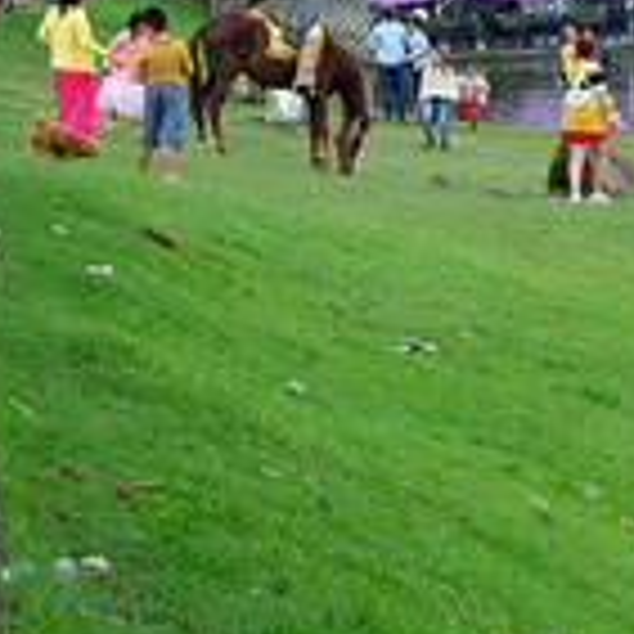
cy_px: 31
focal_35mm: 211
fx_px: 4372
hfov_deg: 8.3
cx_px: 594
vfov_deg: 8.3
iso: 400
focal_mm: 35.5
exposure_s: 1/150
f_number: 6.4
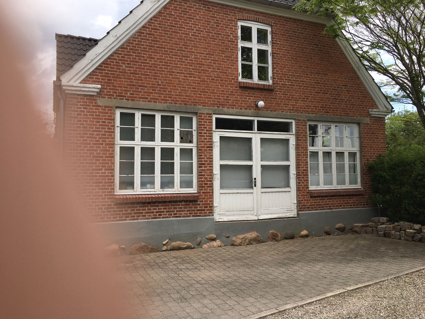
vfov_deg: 48.2
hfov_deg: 61.7
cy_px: 160
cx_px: 212
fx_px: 356
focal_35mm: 29
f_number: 2.2
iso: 25
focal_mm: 4.15
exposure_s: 1/450
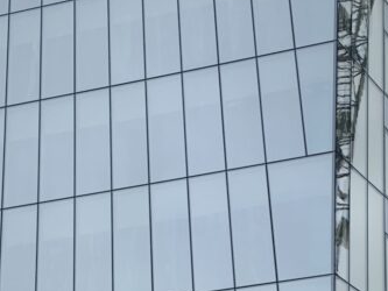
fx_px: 897
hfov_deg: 24.4
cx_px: 214
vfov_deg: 18.3
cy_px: 232
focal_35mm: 80
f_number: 1.8
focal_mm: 4.25
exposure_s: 1/190
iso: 25
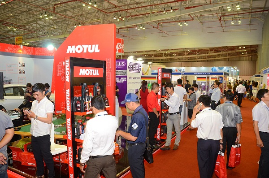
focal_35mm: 27
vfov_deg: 47.7
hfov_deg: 67.5
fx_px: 201
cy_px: 89
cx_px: 134
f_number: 4.5
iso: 500
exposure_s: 1/25
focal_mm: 18
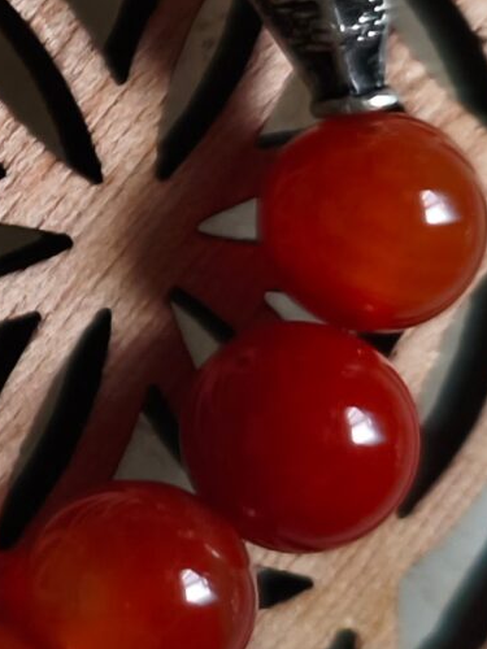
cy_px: 101
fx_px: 2495
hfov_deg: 10.2
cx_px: -536
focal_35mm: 133
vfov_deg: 14.7
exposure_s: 1/50
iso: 640
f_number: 1.5
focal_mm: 4.94
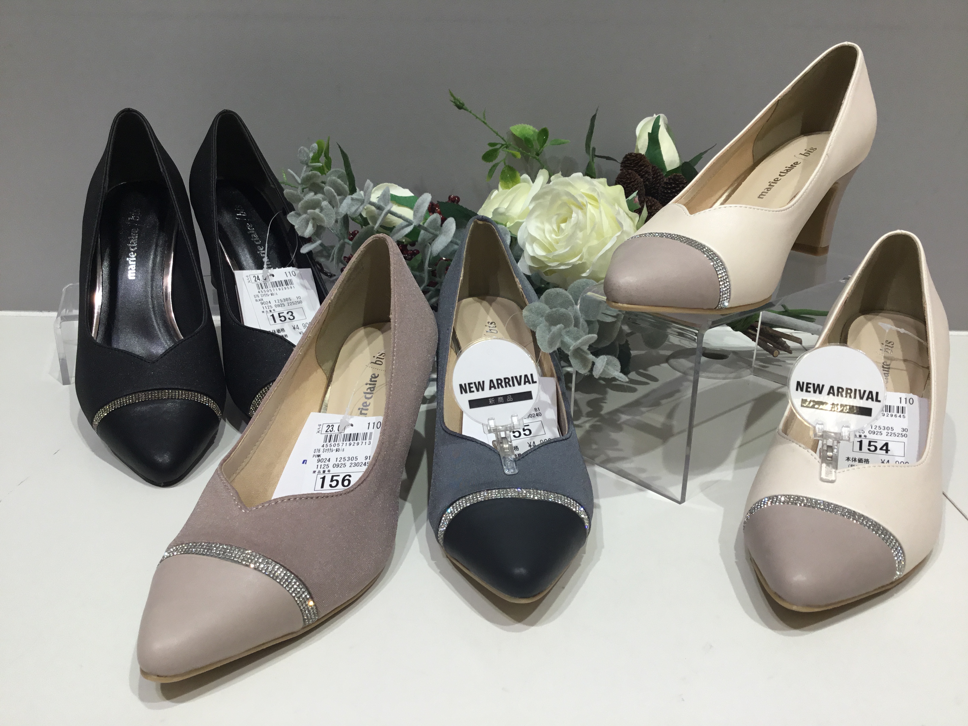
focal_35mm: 31
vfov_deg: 45.4
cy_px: 363
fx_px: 867
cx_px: 484
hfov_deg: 58.4
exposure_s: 1/100
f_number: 2.4
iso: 40
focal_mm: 3.3
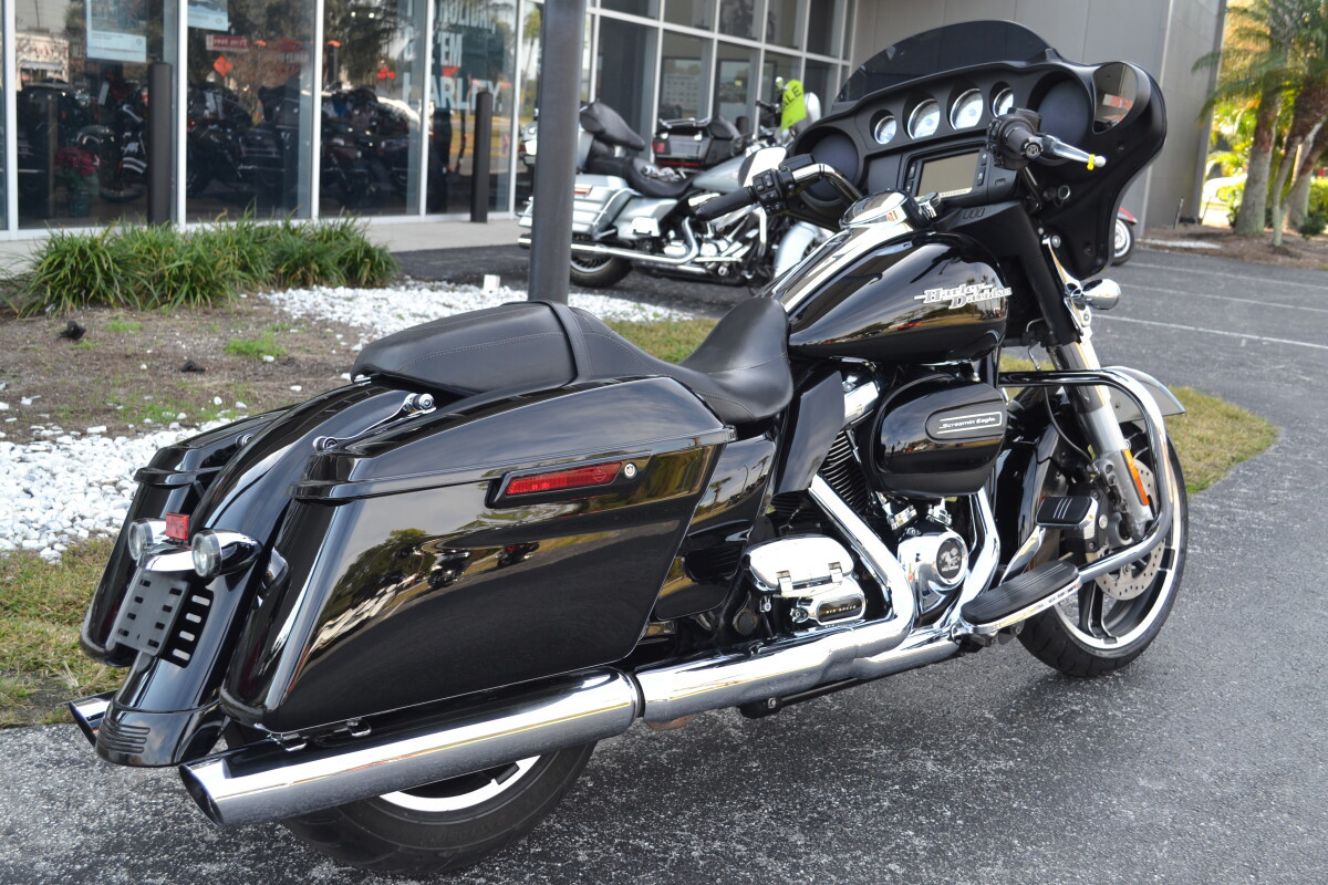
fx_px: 1439
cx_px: 664
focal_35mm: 39
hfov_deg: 49.6
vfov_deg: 34.2
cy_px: 442
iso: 220
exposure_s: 1/125
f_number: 5.6
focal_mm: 26
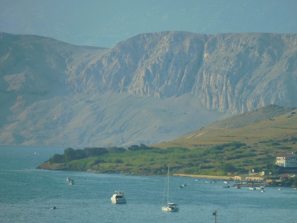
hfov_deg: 4.4
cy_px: 112
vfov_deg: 3.3
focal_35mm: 450
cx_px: 148
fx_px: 3861
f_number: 6.4
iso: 125
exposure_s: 1/500
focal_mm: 80.3
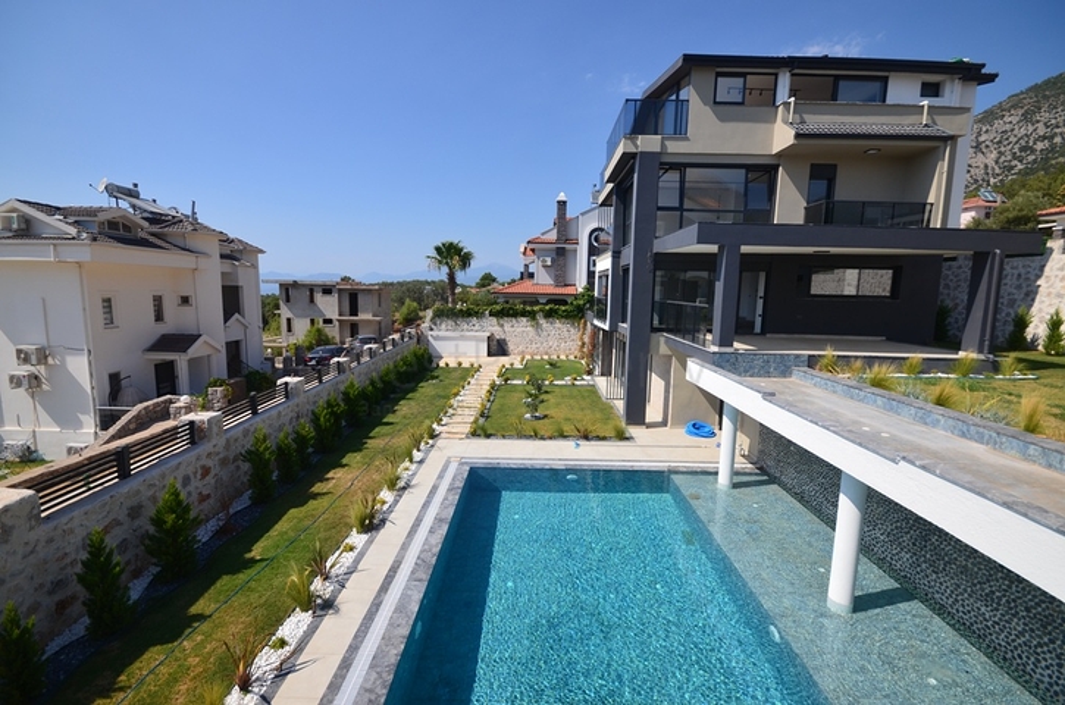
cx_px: 532
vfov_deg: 77.1
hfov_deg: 100.5
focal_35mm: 15
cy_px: 352
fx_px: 443
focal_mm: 10
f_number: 11
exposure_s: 1/400
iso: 200
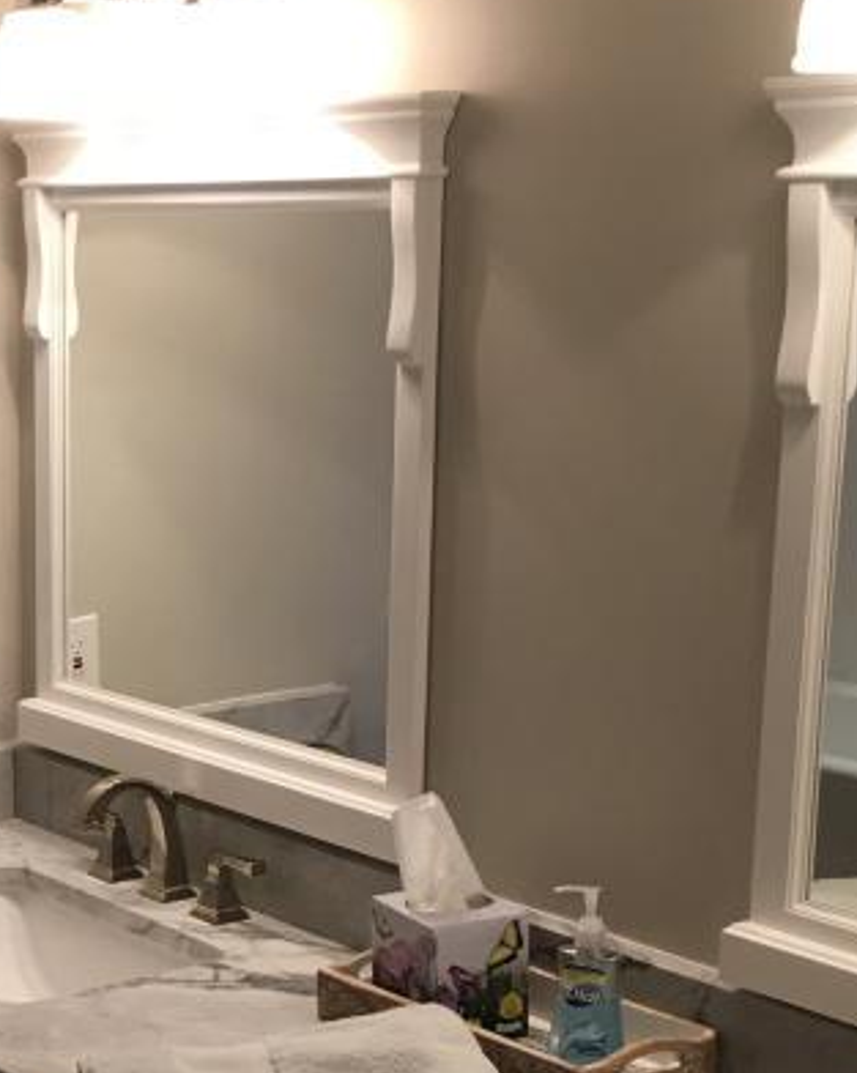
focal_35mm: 74
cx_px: -219
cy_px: 747
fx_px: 2349
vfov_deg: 25.5
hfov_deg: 19.3
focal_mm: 4.15
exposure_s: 1/30
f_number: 2.2
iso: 40
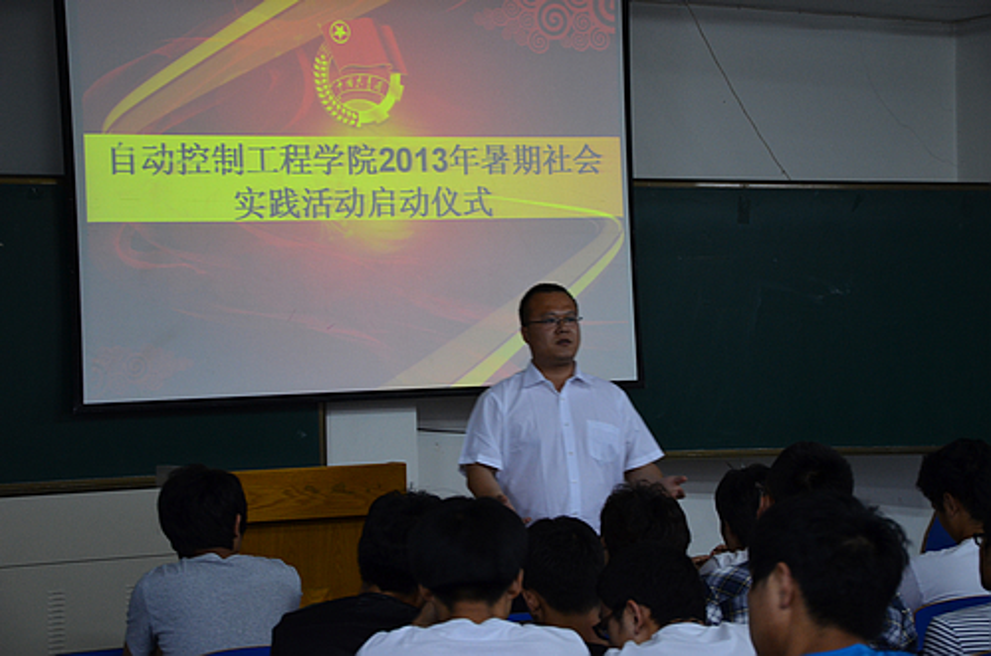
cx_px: 496
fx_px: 2390
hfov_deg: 23.4
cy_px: 328
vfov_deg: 15.6
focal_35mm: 87
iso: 800
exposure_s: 1/15
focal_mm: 58
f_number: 5
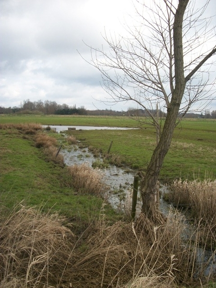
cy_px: 144
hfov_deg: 44.2
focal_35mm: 32
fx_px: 266
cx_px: 108
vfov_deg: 56.8
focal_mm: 5.7
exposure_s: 1/80
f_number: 8.8
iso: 80
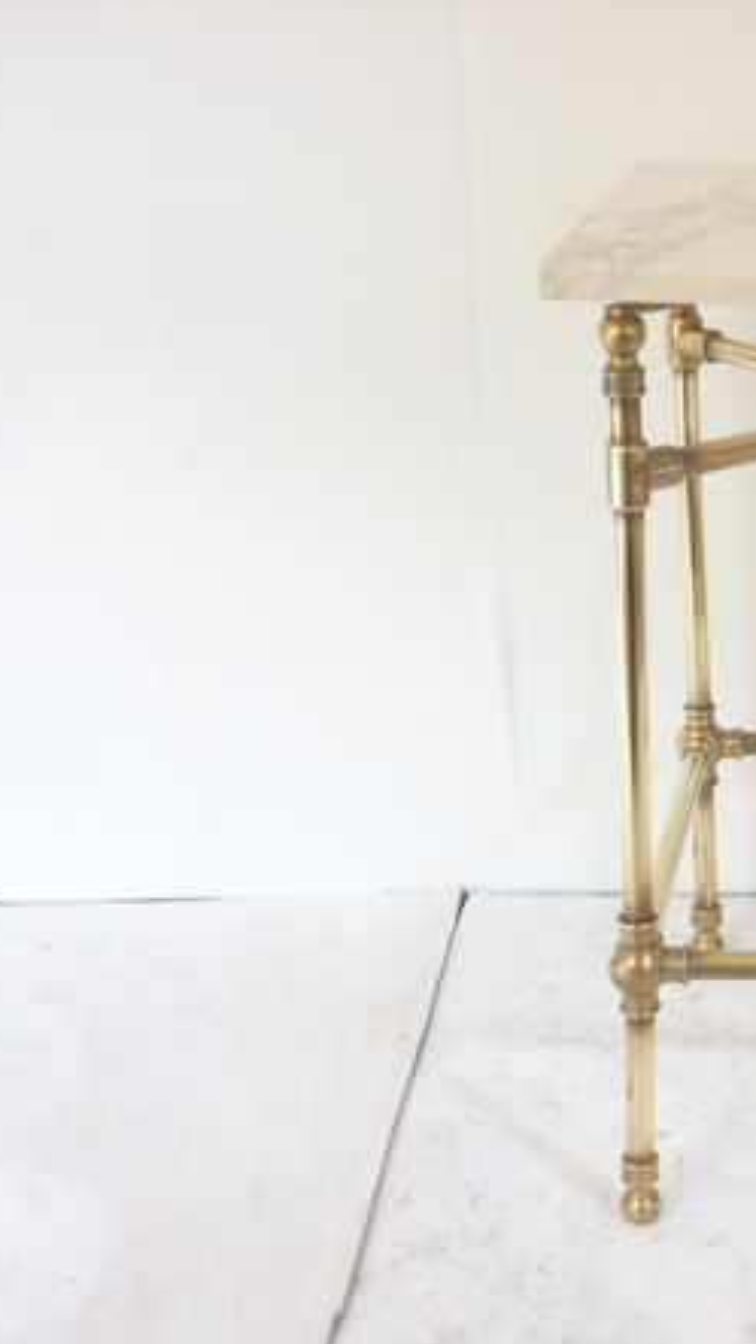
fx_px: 2211
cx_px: 890
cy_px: 667
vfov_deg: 33.8
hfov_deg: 18.5
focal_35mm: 62
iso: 80
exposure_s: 1/8
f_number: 3.7
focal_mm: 6.9
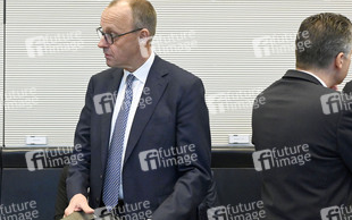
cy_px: 129
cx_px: 138
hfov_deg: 48.9
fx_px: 384
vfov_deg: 31.9
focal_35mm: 40
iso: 6400
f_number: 4.5
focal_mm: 27
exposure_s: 1/200
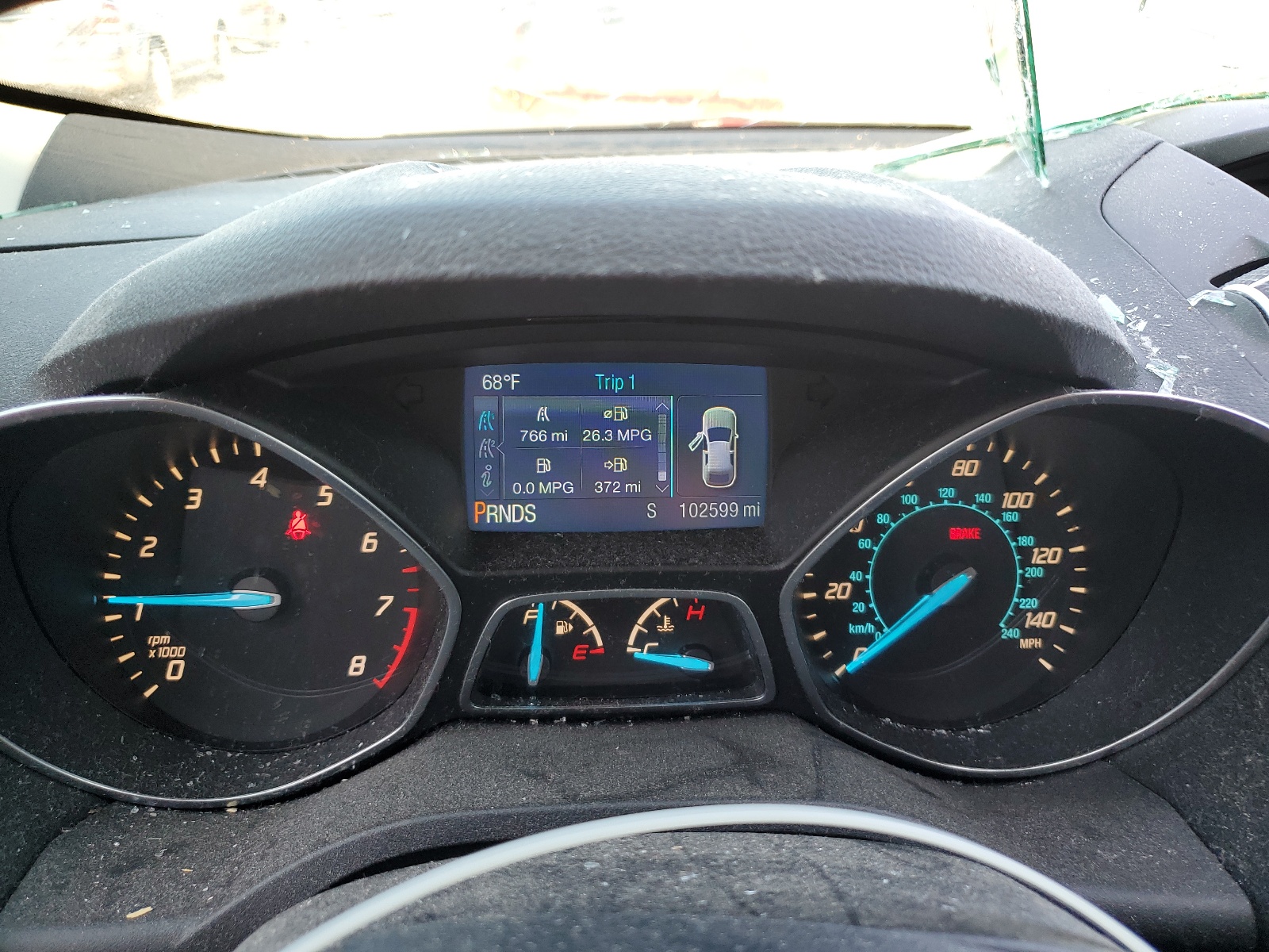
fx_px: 953
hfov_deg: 67.3
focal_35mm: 26
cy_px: 476
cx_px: 634
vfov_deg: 53.1
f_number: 1.5
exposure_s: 1/132
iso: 50
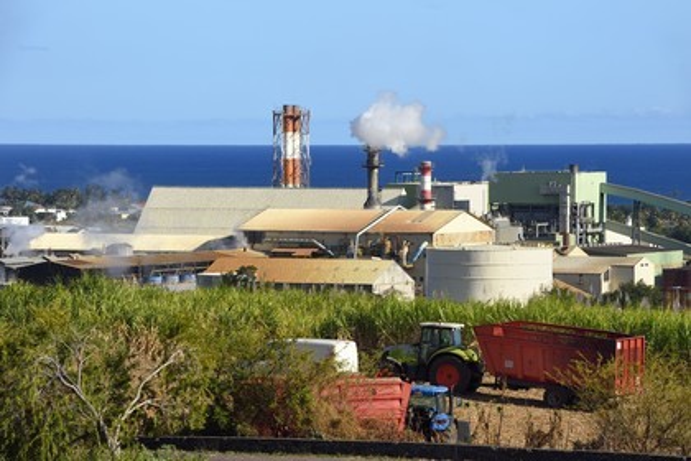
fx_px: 3839
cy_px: 230
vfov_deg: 6.9
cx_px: 346
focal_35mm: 200
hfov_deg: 10.3
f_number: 13
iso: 200
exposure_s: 1/250
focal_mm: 200
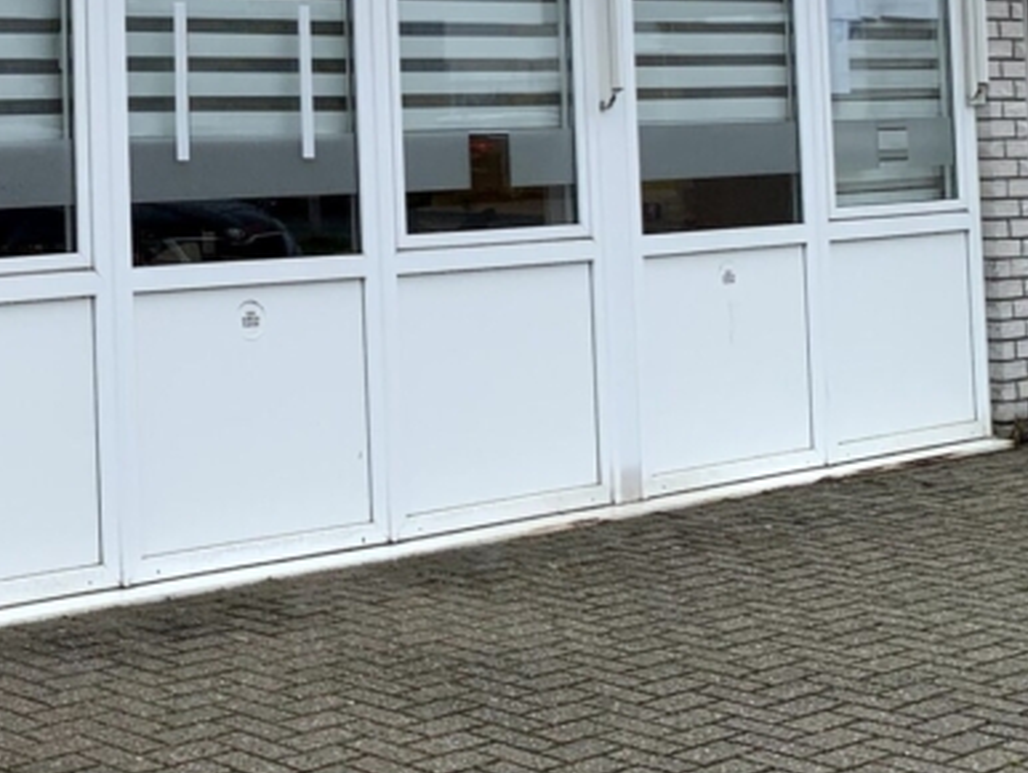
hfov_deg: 23.0
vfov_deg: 17.9
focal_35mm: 80
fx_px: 2377
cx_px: -96
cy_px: -47
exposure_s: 1/537
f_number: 1.8
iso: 25
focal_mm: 4.25
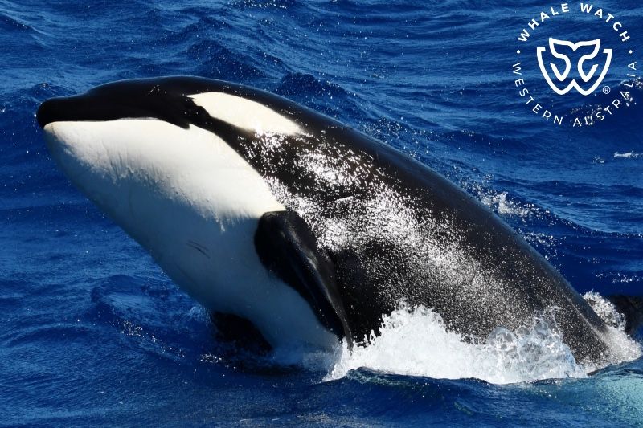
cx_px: 322
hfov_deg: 10.2
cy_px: 214
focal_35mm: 202
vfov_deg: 6.8
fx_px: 3607
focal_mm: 135
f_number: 8
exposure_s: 1/2000
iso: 400
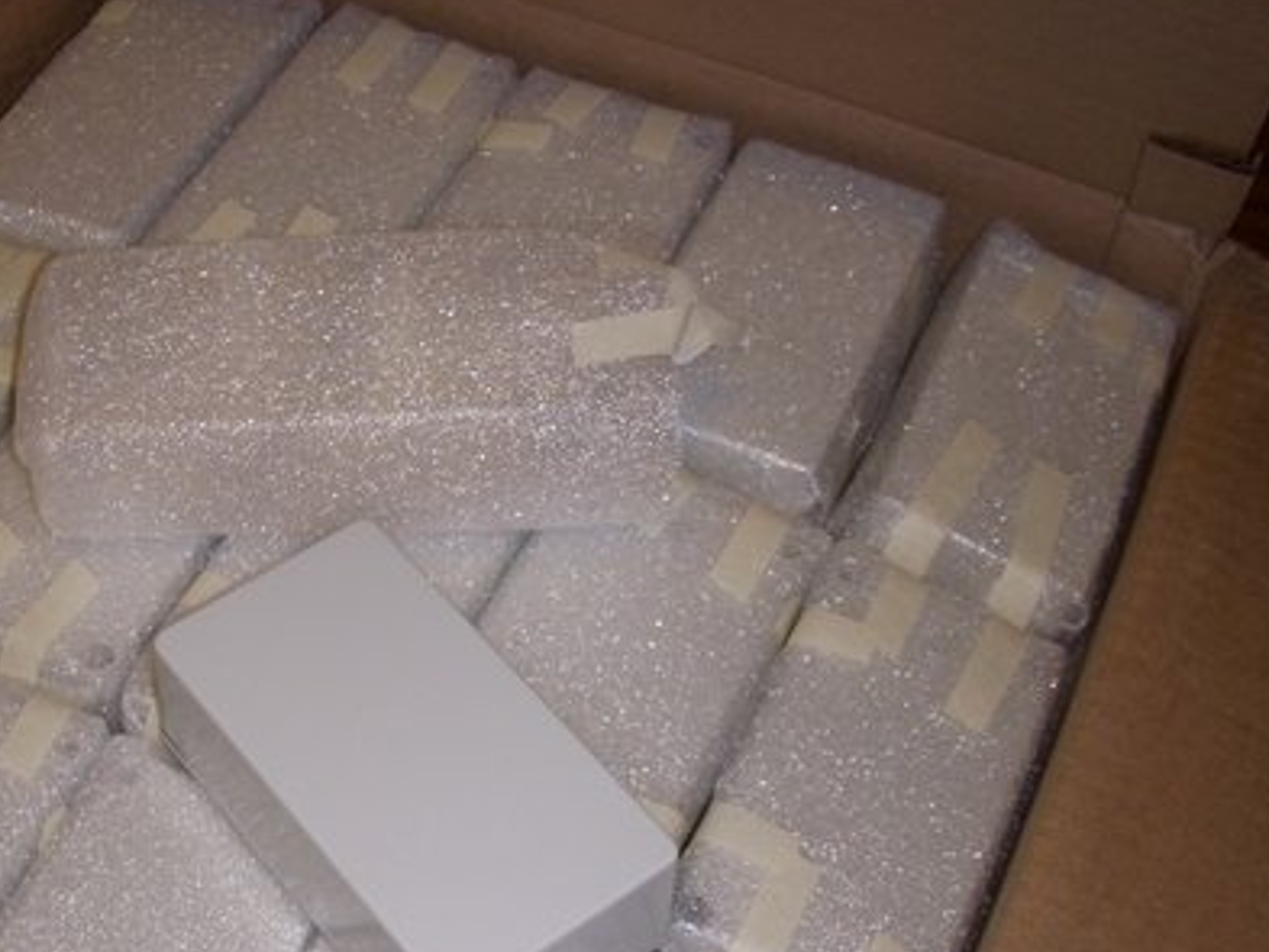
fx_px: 2127
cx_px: 375
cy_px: 681
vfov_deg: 25.0
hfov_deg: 32.8
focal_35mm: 58
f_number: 3.3
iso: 100
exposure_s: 1/30
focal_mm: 6.3
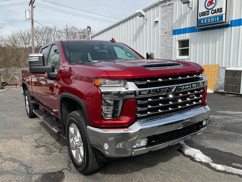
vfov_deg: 48.2
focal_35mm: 29
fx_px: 203
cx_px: 121
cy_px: 91
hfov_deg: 61.7
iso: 16
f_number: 1.8
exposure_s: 1/2141
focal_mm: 3
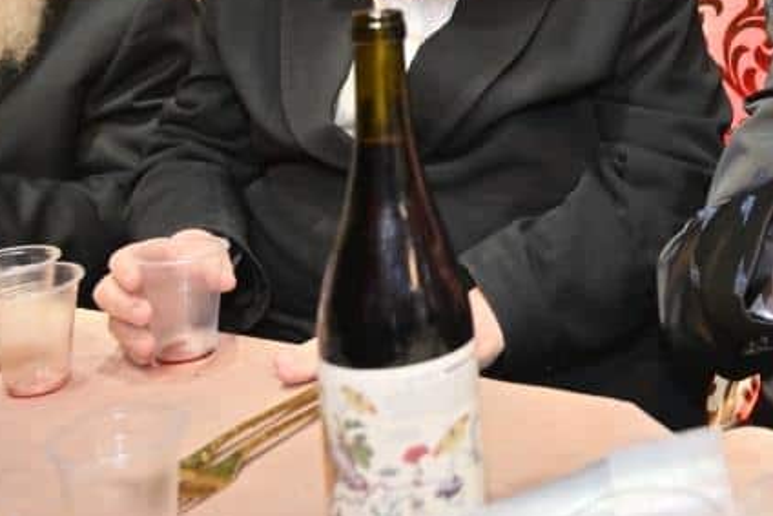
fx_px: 1246
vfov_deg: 21.9
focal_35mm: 58
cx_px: 687
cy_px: -76
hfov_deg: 32.8
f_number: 4
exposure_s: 1/160
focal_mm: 24
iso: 500
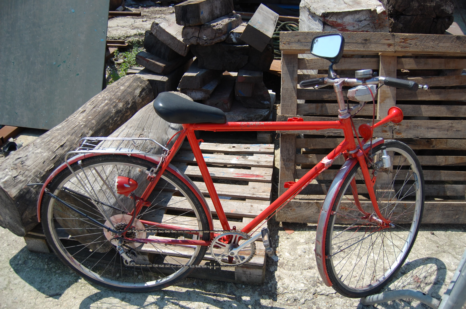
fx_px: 349
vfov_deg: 47.8
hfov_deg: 67.5
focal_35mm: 27
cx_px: 233
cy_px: 154
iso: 200
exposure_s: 1/1600
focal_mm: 18
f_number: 3.5
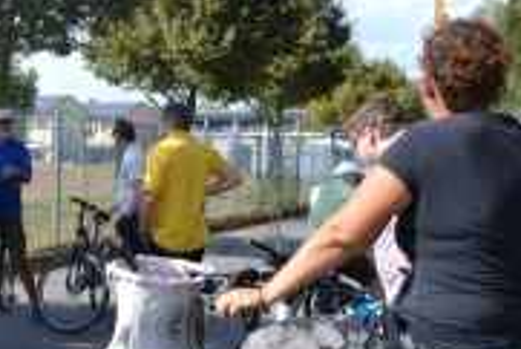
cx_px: -69
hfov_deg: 27.2
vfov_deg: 20.3
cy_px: 219
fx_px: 970
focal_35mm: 67
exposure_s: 1/200
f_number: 7.1
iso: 100
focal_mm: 18
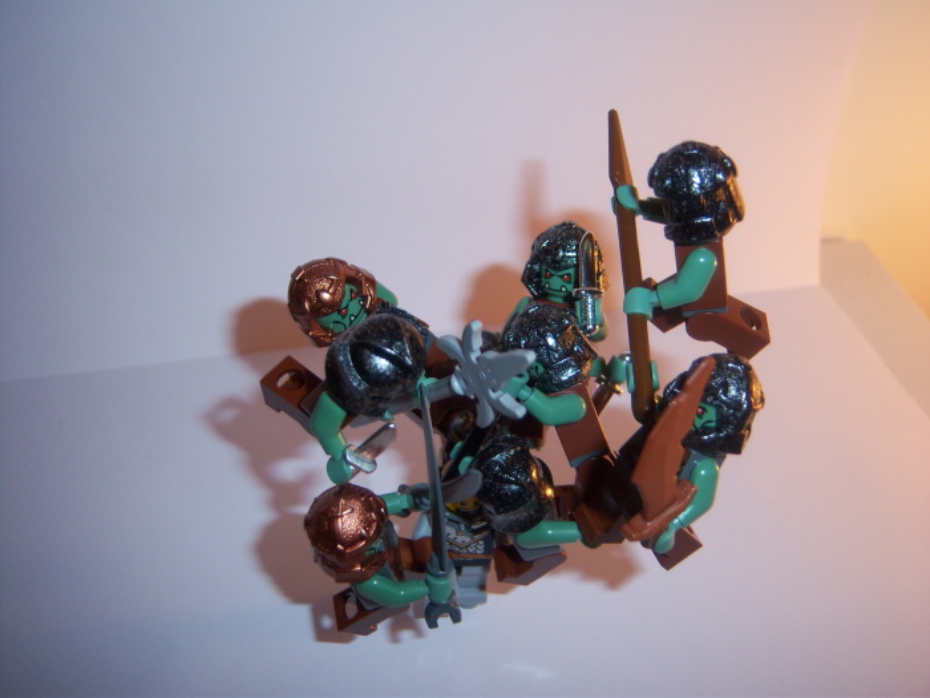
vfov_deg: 39.7
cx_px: 465
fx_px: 967
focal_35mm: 36
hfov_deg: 51.4
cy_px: 349
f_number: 2.8
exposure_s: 1/60
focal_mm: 7.5
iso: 80
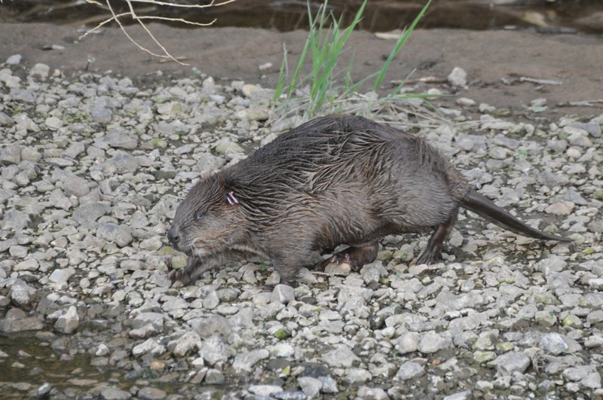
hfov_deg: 4.6
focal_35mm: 450
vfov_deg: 3.0
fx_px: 7527
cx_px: 302
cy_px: 200
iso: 800
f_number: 5.6
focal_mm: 300
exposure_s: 1/90
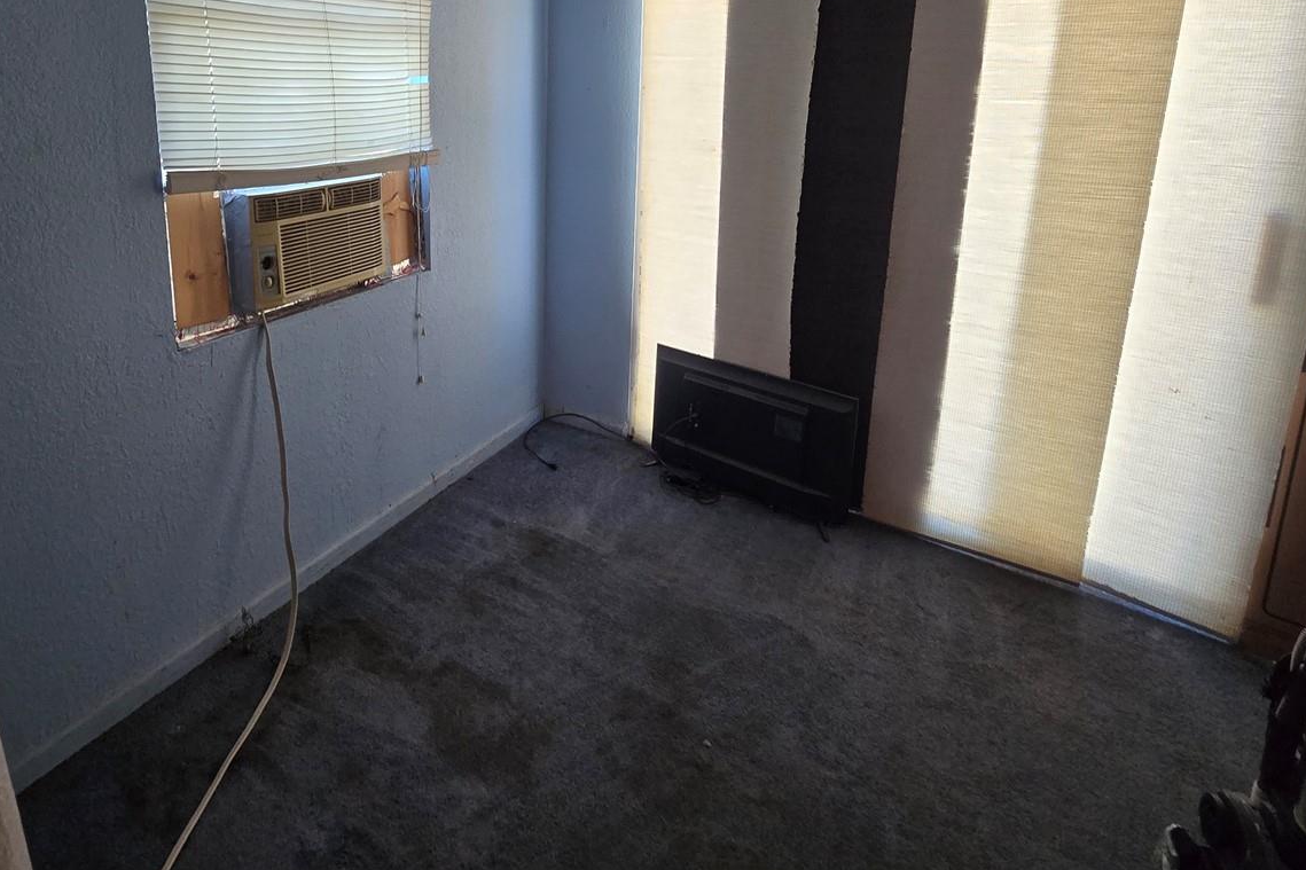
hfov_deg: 86.2
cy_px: 211
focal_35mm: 19
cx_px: 547
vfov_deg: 60.8
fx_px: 689
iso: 250
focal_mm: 2.2
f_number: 2.2
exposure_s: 1/60
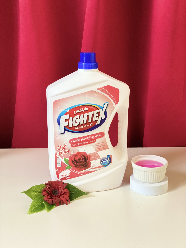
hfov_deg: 28.0
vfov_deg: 36.8
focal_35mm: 52
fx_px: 373
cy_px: 124
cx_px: 93
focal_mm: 6
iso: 400
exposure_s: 1/32
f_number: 2
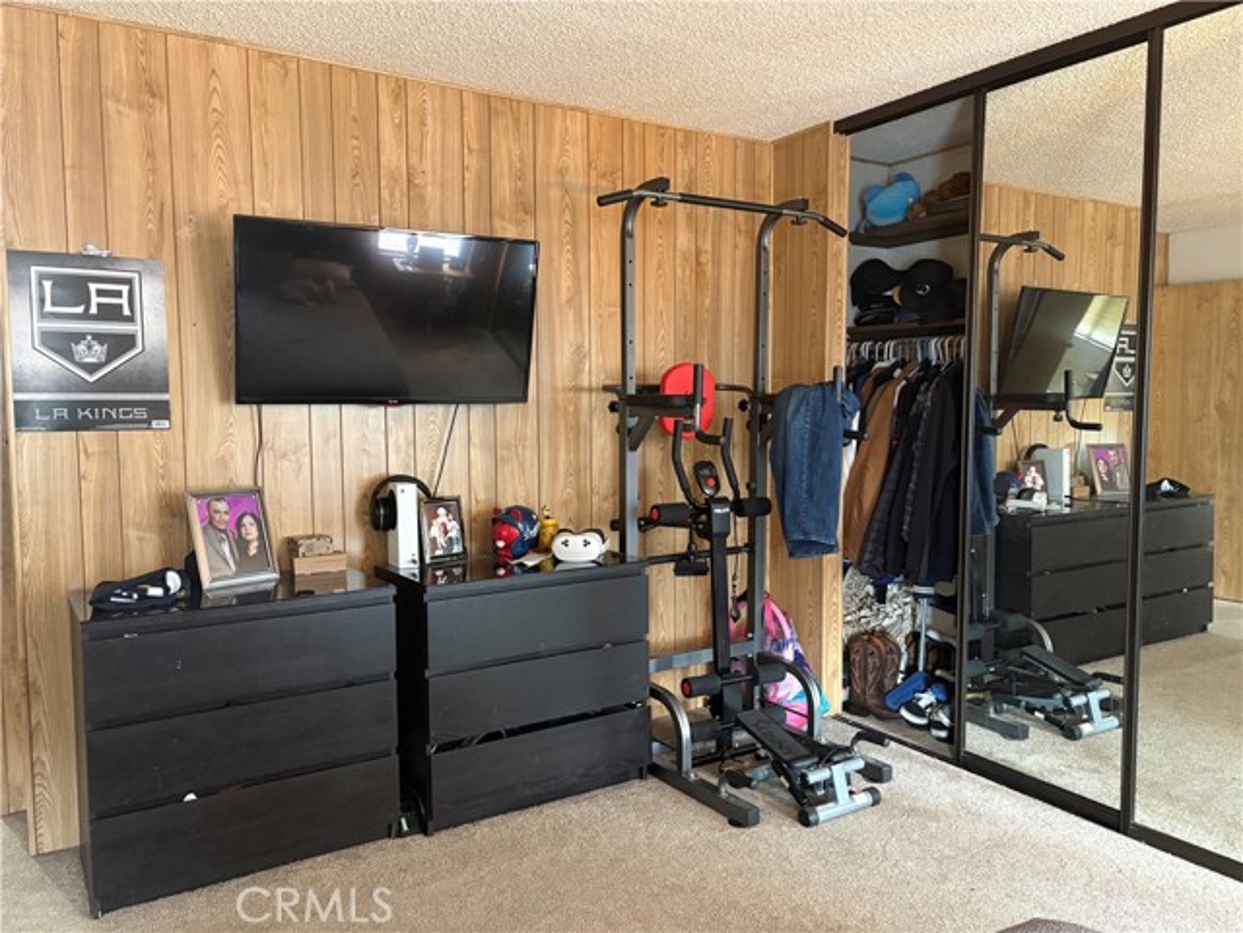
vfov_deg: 53.1
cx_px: 622
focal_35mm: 26
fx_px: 934
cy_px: 466
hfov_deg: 67.3
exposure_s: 1/30
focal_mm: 5.96
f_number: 1.6
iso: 500
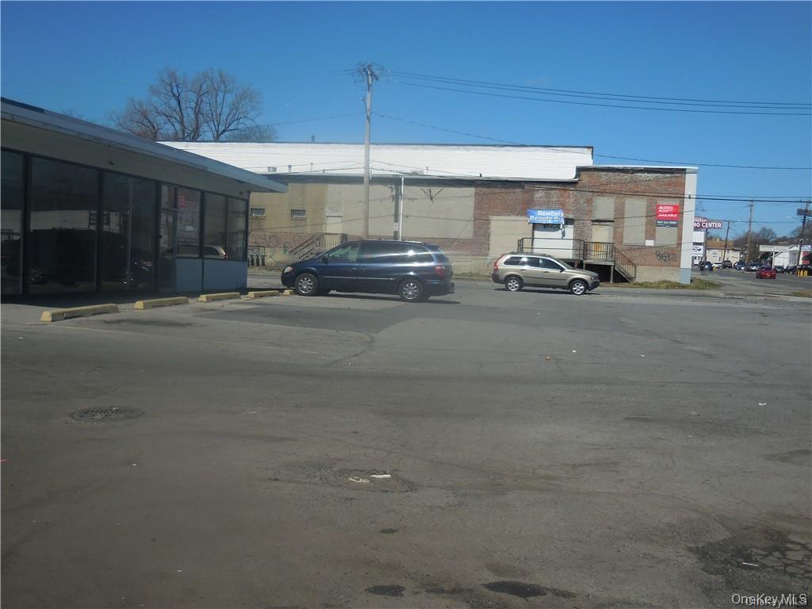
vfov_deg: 36.8
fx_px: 915
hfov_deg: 47.9
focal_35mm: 39
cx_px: 406
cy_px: 304
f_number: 7.8
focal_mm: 7
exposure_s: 1/640
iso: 125
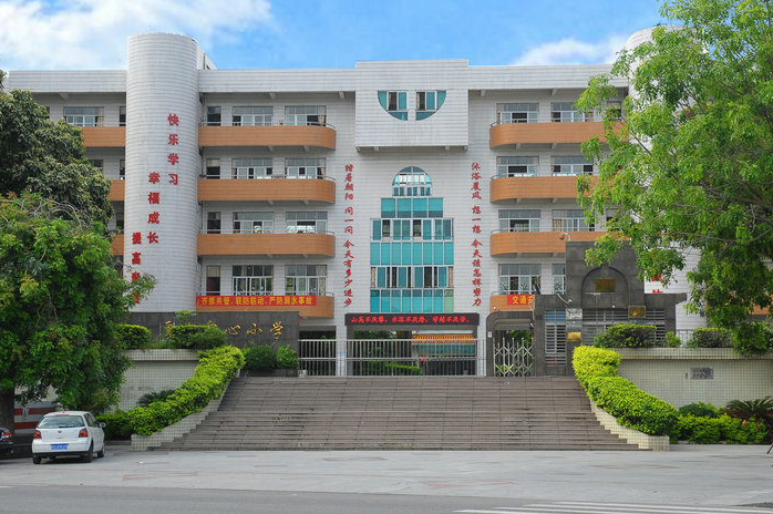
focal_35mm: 55
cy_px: 232
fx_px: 1180
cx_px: 413
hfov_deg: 36.3
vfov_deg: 24.6
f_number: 11
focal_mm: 48
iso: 500
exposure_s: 1/200
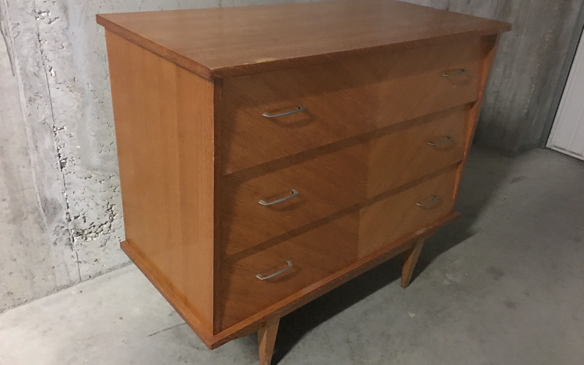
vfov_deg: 40.6
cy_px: 184
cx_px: 291
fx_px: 493
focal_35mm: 31
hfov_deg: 61.2
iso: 125
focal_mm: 4.15
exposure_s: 1/4
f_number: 2.2
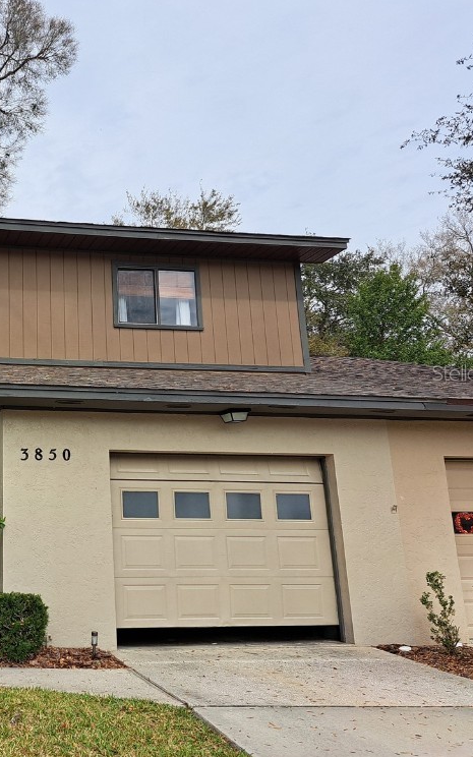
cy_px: 372
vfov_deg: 55.3
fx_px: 722
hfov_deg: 33.4
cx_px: 7
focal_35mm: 35
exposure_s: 1/1751
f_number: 1.8
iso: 50
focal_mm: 5.23
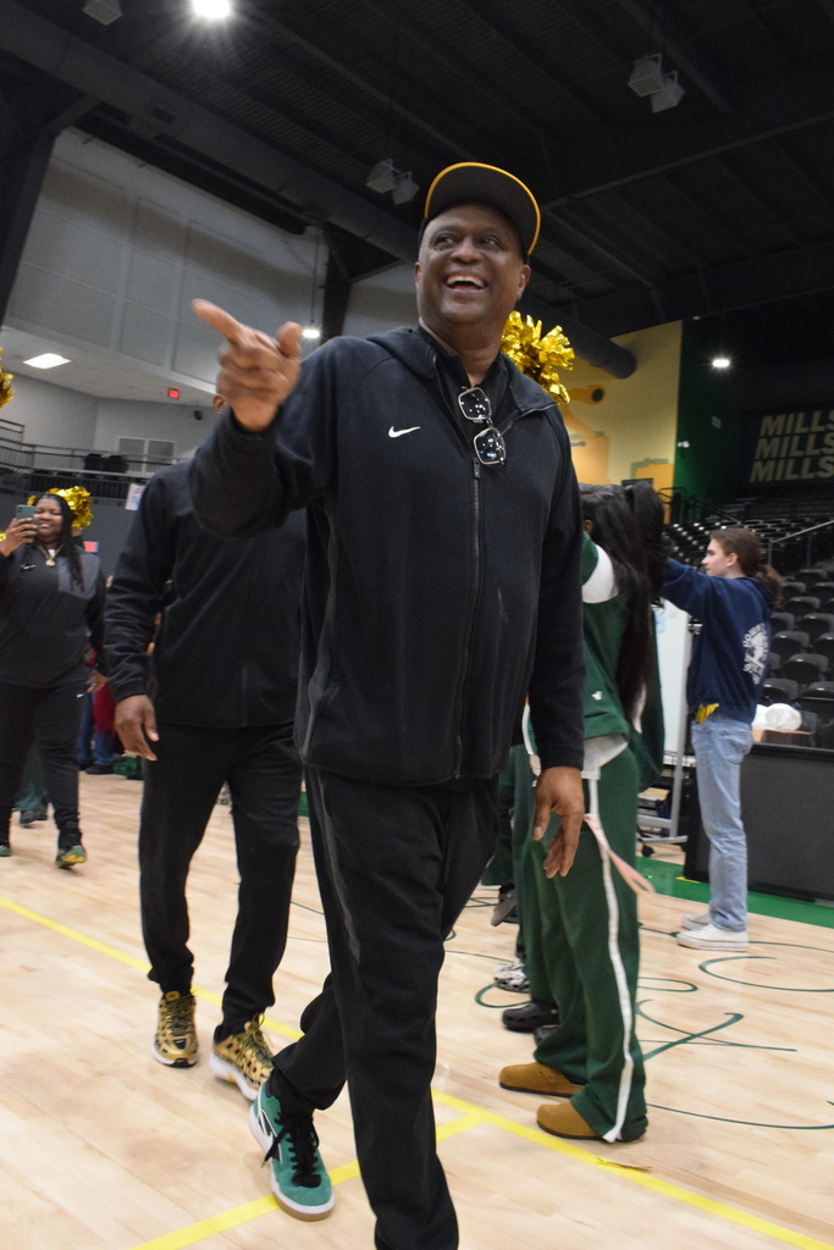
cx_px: 417
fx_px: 1042
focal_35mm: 30
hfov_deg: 43.6
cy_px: 625
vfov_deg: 61.9
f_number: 8
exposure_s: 1/160
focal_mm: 20
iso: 6400
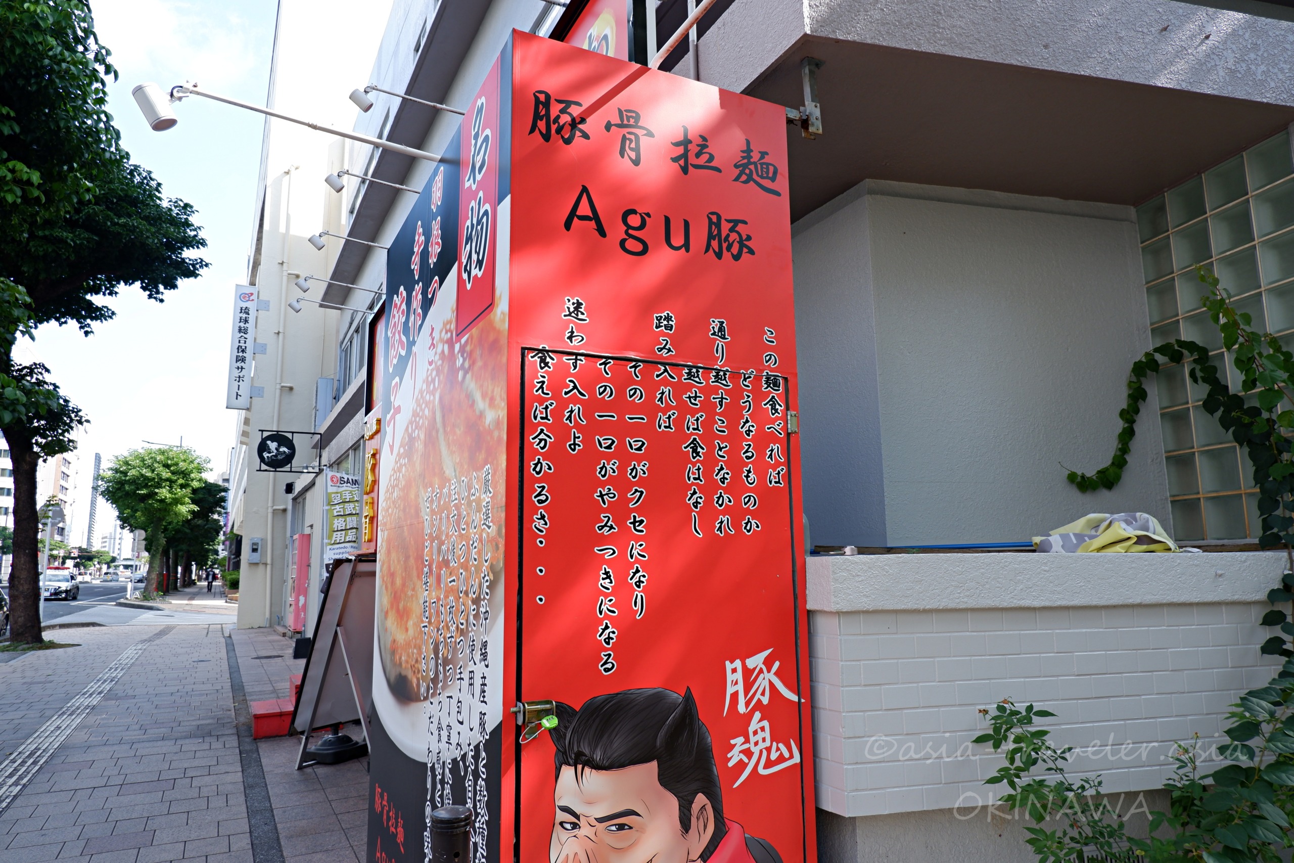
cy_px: 432
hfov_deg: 76.1
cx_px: 647
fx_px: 827
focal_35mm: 23
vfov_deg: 55.1
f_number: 6.4
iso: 200
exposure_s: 1/150
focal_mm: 15
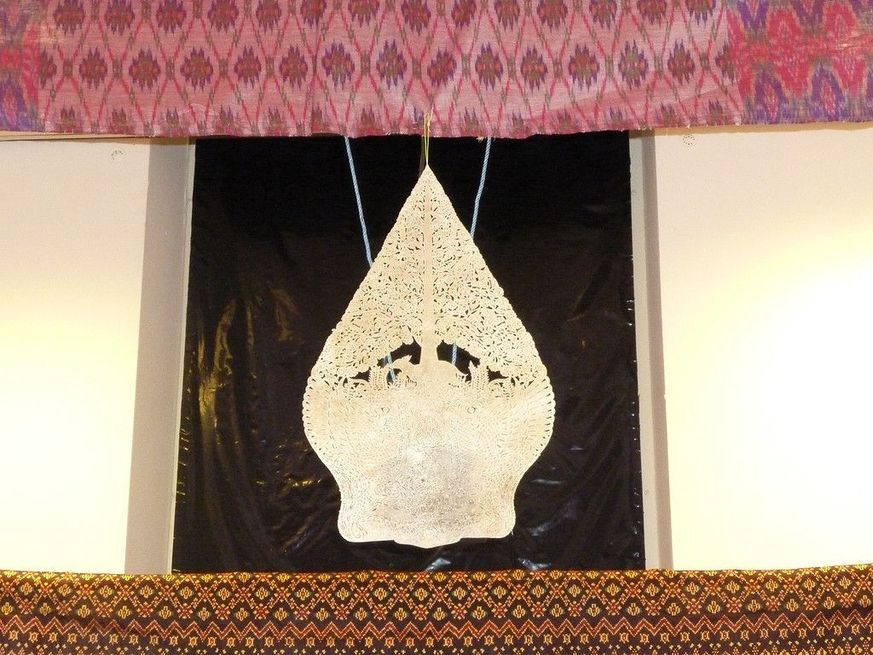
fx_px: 1438
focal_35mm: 57
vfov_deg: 25.7
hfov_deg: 33.8
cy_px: 328
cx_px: 436
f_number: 4.6
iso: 800
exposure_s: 1/40
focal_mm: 10.3
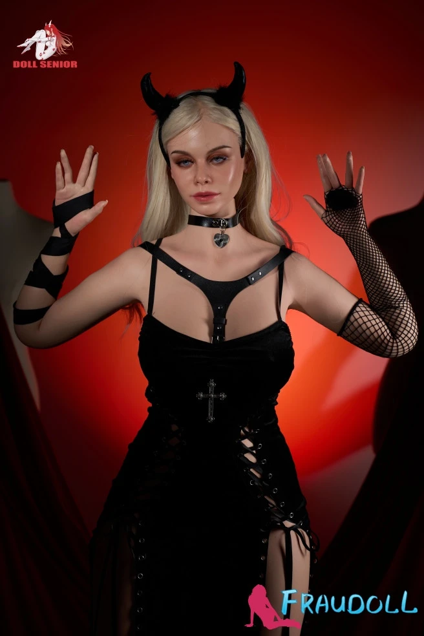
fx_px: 1237
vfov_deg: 28.8
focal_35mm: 70
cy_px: 318
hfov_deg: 19.5
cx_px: 212
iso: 100
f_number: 2.8
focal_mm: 70
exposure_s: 1/160
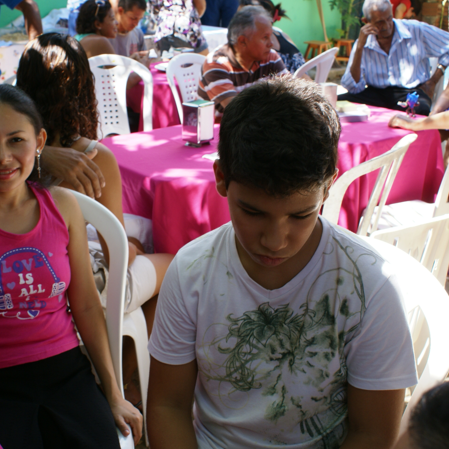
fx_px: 734
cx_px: 148
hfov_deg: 33.7
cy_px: 226
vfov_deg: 34.0
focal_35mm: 50
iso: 100
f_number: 8
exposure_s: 1/80
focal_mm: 26
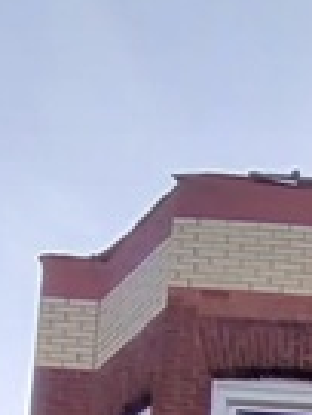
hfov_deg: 10.8
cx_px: 881
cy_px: 1468
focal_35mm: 103
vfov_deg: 9.5
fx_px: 1238
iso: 54
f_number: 2.2
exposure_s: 1/256
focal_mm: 2.24
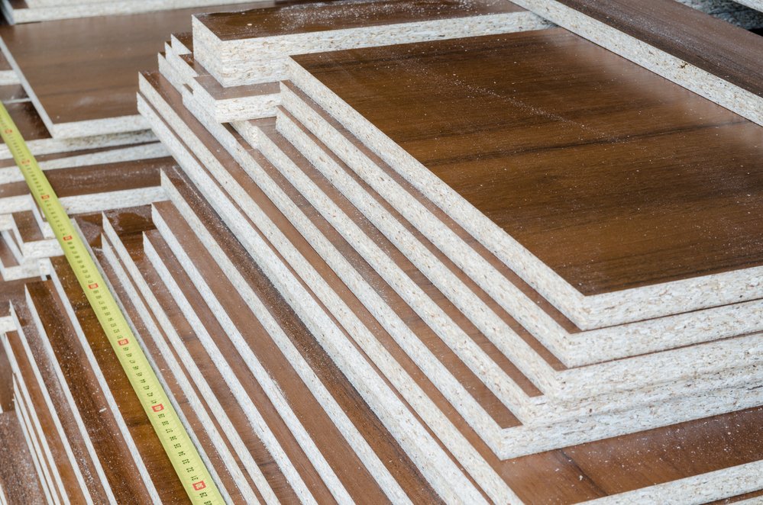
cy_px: 252
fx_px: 1587
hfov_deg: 27.0
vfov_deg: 18.1
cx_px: 382
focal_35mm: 75
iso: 100
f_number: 11
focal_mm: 50
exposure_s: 1/2
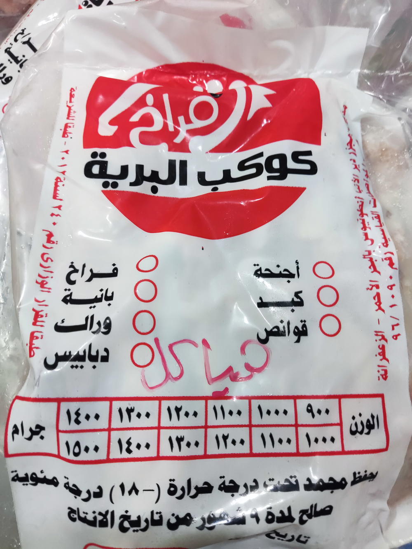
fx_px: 397
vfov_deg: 69.4
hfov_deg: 54.9
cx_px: 206
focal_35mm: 25
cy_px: 274
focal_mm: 4.71
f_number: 1.79
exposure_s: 1/50
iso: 440
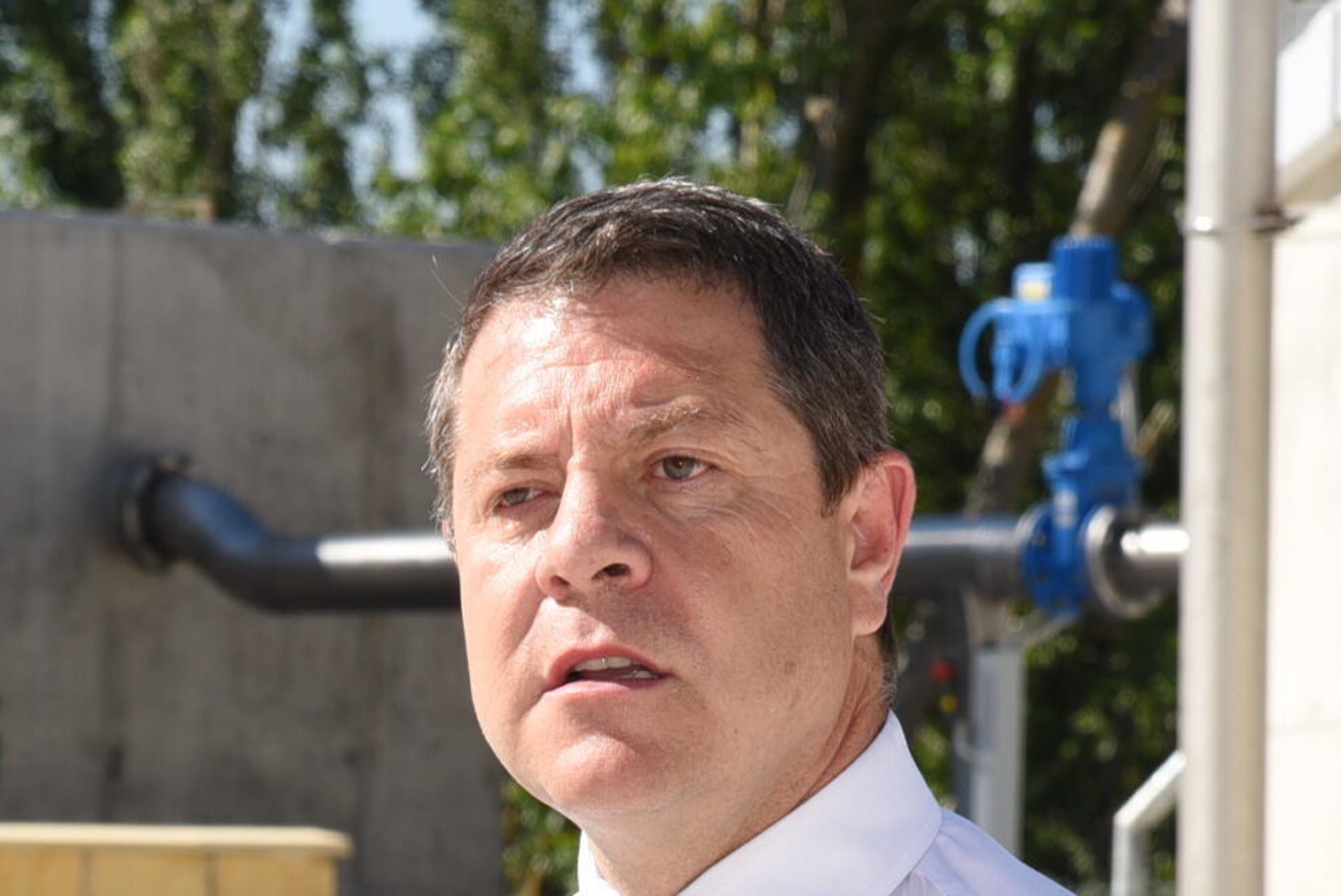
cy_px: 1130
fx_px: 10251
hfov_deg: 7.5
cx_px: 172
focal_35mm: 275
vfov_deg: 5.0
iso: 200
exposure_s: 1/160
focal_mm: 105
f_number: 14
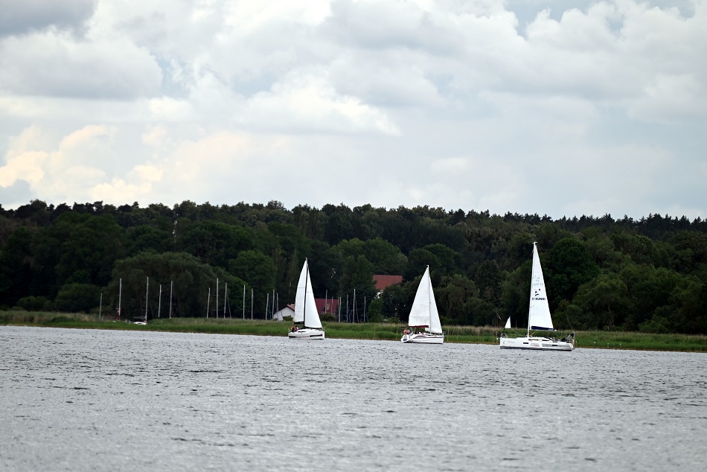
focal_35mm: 300
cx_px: 354
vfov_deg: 4.6
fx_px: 5893
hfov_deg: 6.9
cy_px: 236
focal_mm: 300
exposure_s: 1/1000
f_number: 5.6
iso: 250
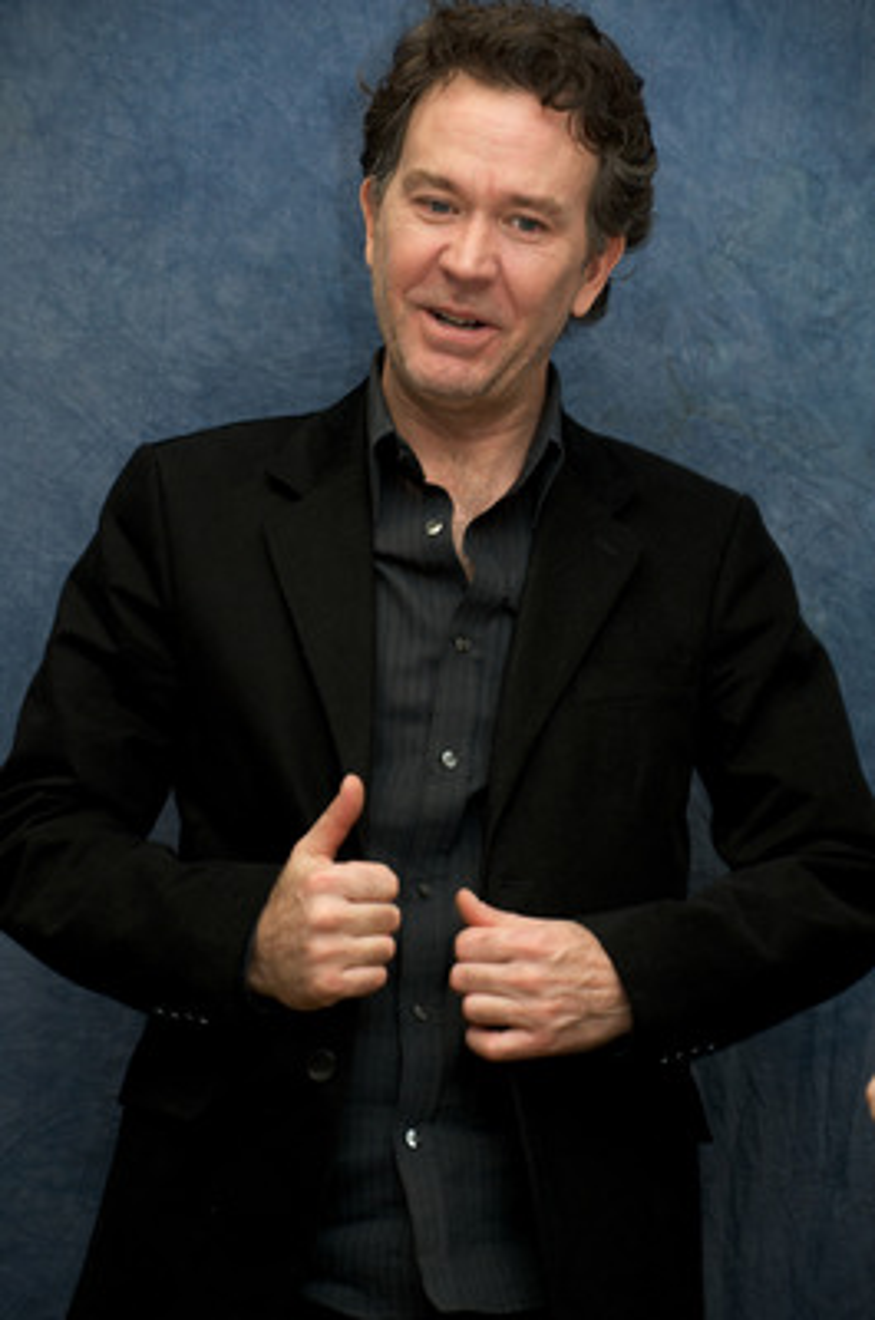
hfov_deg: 12.4
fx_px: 4028
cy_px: 660
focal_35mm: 110
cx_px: 438
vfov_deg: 18.6
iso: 400
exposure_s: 1/60
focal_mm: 110
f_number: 6.3
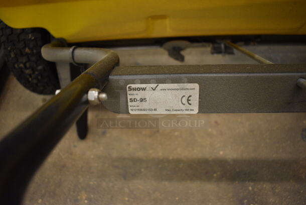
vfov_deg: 48.0
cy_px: 102
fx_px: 230
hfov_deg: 67.3
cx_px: 153
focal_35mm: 27
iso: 2000
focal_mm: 18
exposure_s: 1/60
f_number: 4
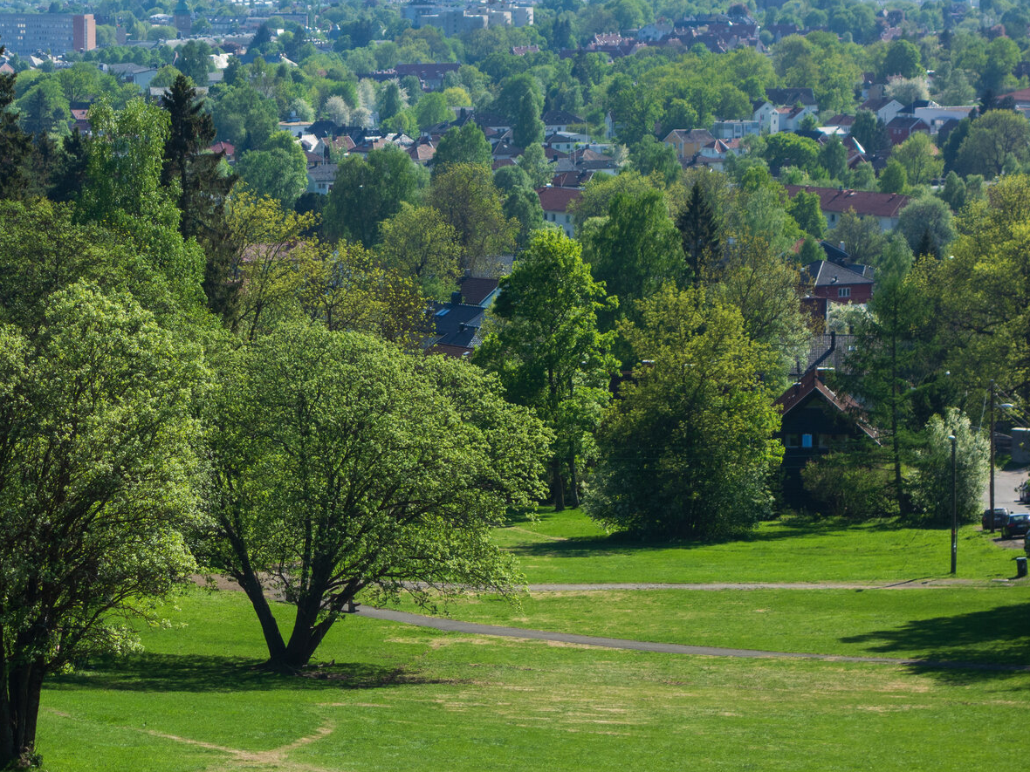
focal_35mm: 163
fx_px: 4850
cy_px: 287
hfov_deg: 12.1
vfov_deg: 9.1
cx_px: 316
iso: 100
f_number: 5.6
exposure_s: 1/320
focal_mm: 37.1
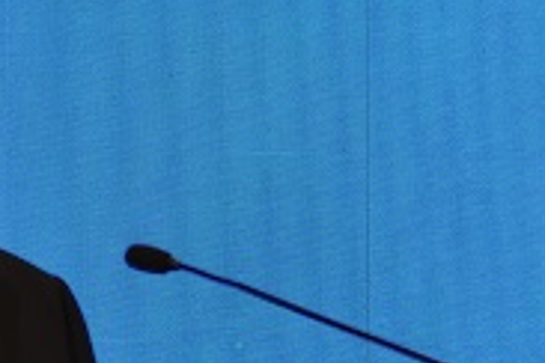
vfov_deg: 2.5
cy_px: 180
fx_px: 8249
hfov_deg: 3.8
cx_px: 223
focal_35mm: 545
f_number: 5.3
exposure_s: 1/80
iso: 800
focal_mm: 95
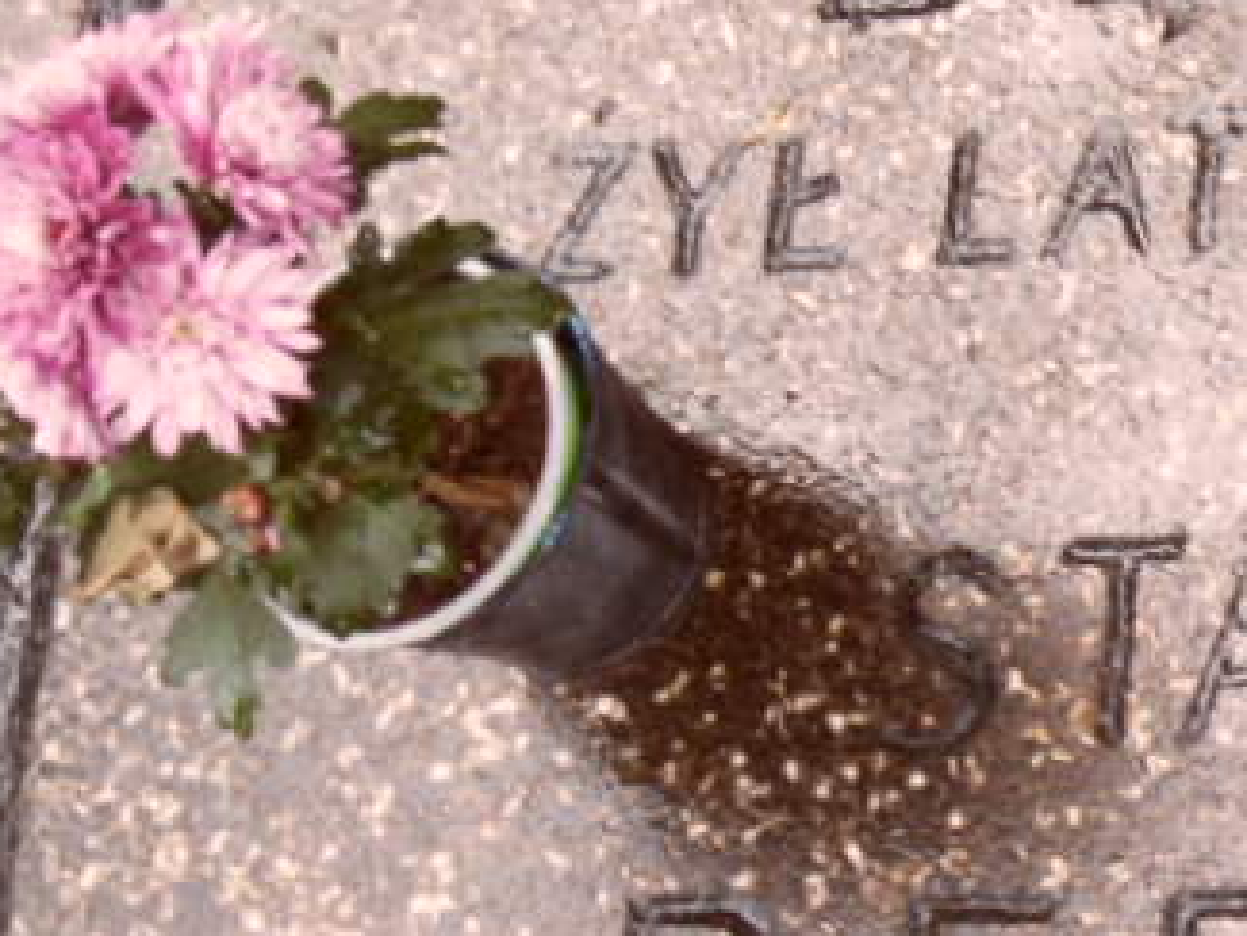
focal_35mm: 126
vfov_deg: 11.8
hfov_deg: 14.4
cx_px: 1953
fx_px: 4541
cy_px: 575
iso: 100
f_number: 3.6
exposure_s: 1/45
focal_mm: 6.5
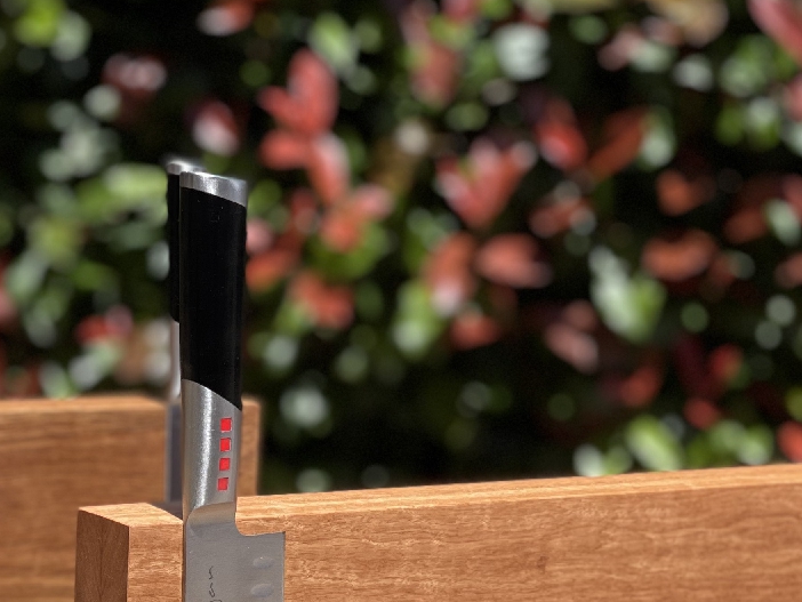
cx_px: 113
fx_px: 3407
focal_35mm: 147
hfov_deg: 13.3
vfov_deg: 10.0
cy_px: 681
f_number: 2.2
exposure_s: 1/747
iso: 32
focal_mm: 7.5
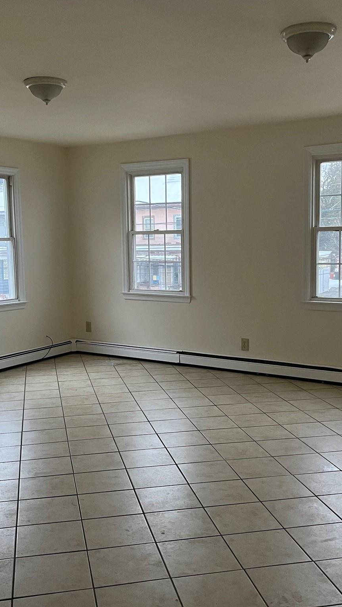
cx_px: 158
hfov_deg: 31.2
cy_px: 303
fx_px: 613
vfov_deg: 52.8
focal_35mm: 38
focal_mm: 5.1
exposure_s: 1/60
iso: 500
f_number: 1.6
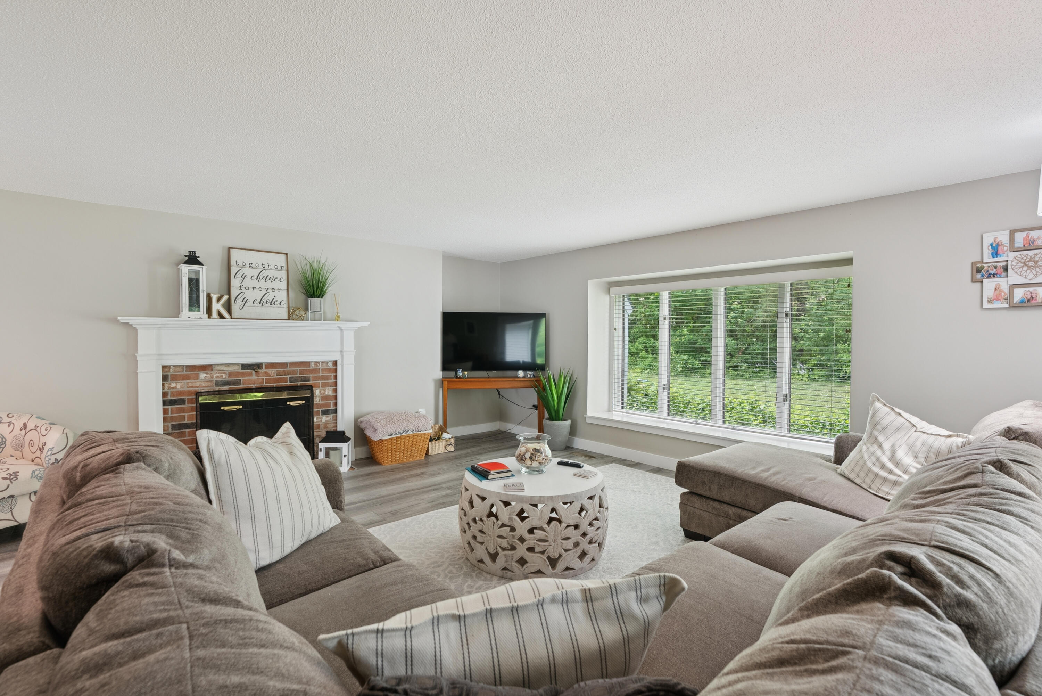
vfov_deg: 73.8
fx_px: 463
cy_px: 348
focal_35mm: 16
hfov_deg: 96.7
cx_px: 521
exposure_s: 1/6
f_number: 7.1
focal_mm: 16
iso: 320
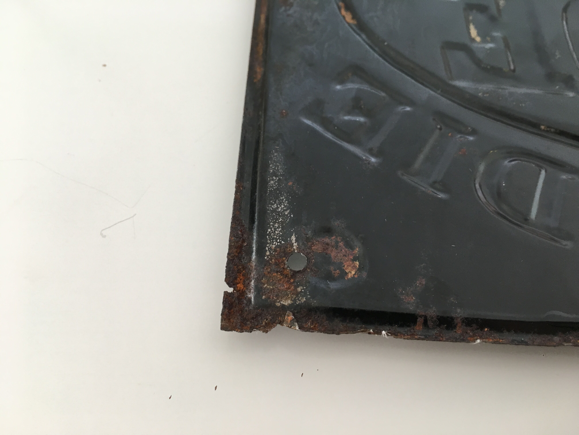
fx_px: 485
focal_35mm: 29
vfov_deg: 48.2
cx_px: 290
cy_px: 218
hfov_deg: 61.7
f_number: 2.2
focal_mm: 4.15
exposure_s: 1/33
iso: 64
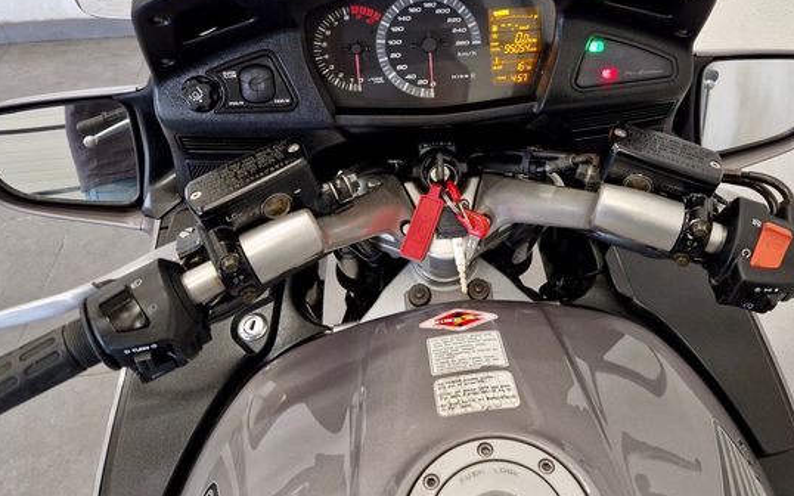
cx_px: 466
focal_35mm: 29
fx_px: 627
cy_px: 145
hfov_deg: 64.2
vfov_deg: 42.2
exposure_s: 1/100
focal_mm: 5.4
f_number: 1.8
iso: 64
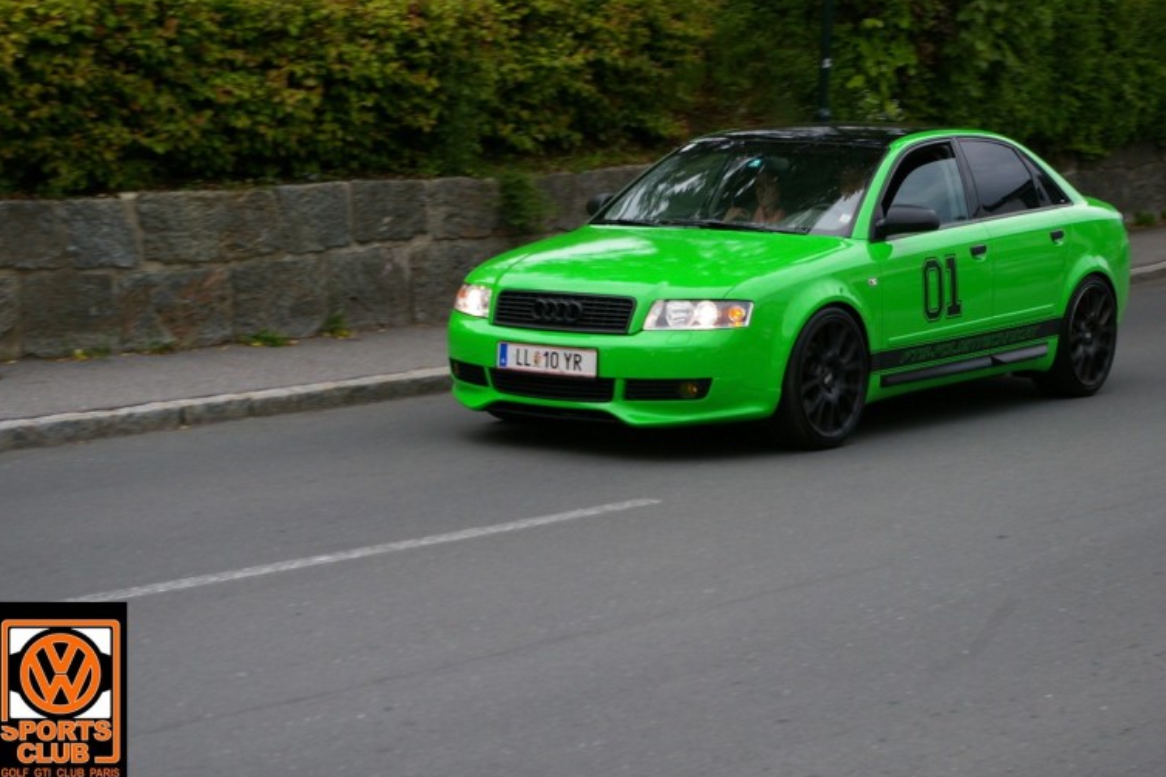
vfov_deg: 15.6
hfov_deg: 23.2
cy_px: 388
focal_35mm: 88
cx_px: 612
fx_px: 2834
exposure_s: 1/125
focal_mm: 55
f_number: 8
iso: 400
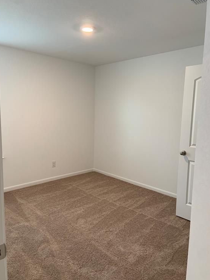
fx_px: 218
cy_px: 142
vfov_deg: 65.3
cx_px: 104
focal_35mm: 27
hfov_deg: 51.4
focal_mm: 4.25
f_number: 1.8
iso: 125
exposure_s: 1/60
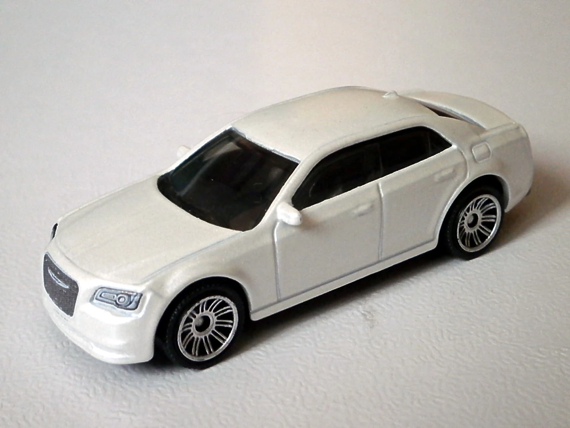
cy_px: 214
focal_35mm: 47
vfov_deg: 30.9
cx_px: 285
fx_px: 774
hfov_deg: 40.4
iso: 400
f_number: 3.4
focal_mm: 8.3
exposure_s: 1/15
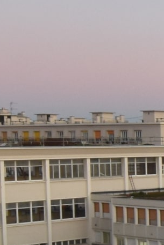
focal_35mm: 116
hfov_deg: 10.2
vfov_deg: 17.5
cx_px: 405
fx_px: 789
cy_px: 215
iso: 400
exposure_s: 1/6
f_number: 10
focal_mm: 11
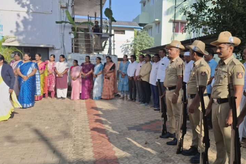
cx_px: 151
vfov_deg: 38.8
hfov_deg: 55.3
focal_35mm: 34
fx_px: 232
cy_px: 92
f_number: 1.8
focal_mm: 5.54
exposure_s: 1/1222
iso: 50
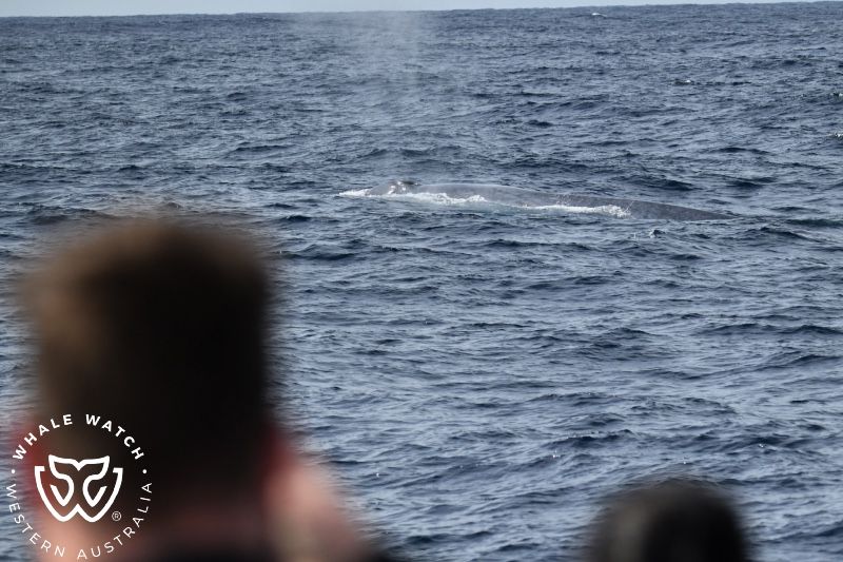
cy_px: 281
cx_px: 422
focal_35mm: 200
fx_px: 4682
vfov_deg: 6.9
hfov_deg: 10.3
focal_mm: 200
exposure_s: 1/8000
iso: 1000
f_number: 5.3
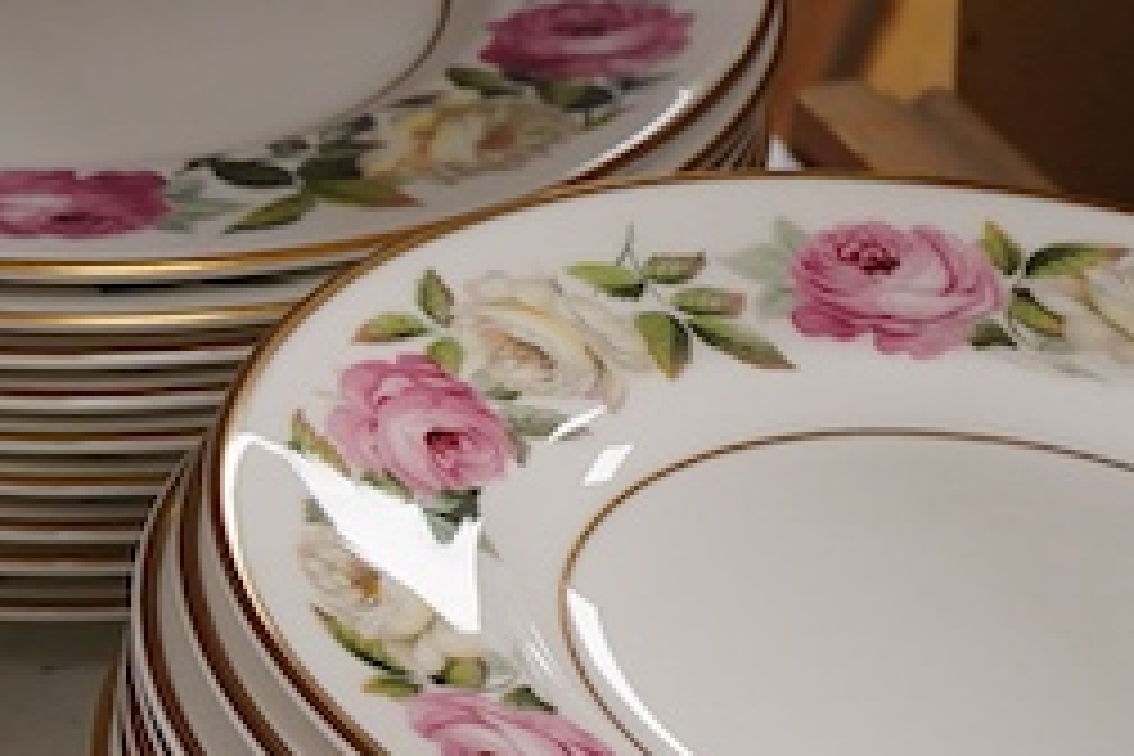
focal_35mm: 161
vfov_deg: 8.5
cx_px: -711
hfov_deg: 12.0
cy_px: 360
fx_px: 5071
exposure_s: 1/125
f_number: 10
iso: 1250
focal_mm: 30
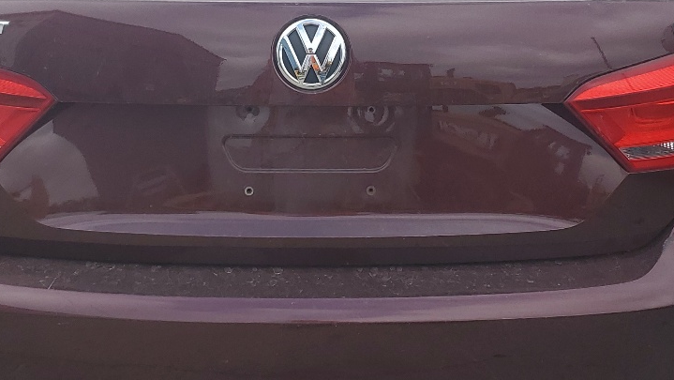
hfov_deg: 33.3
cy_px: 72
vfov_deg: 18.9
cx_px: 321
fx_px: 1126
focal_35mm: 63
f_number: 1.5
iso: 50
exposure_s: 1/1250
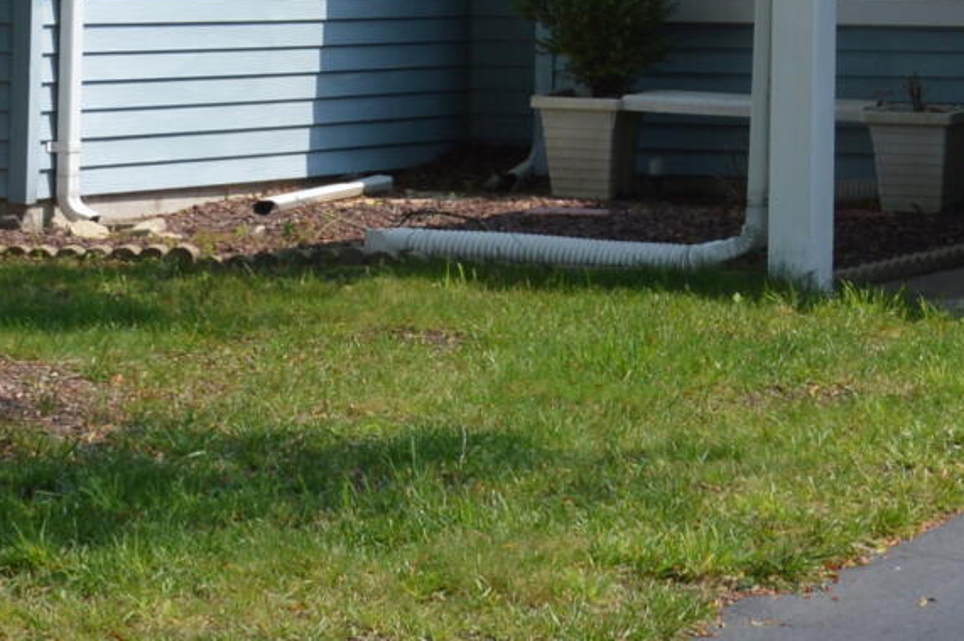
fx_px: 5058
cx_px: 1001
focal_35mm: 189
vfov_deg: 7.1
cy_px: -498
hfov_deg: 10.8
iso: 100
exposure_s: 1/200
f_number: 7.1
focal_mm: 24
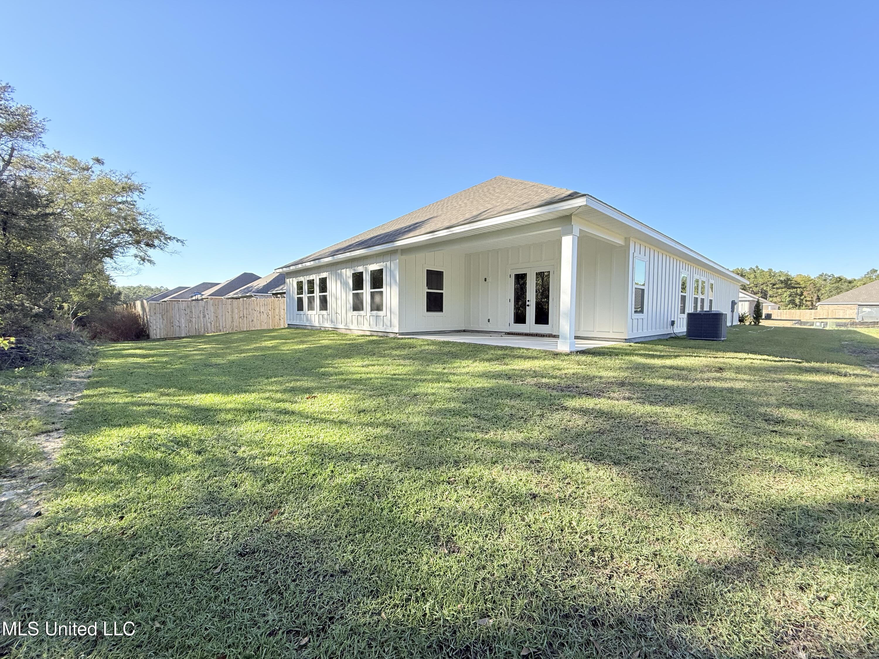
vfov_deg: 85.7
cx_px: 440
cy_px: 330
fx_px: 356
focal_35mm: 14
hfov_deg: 102.1
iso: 50
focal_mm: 2.22
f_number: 2.2
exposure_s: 1/613
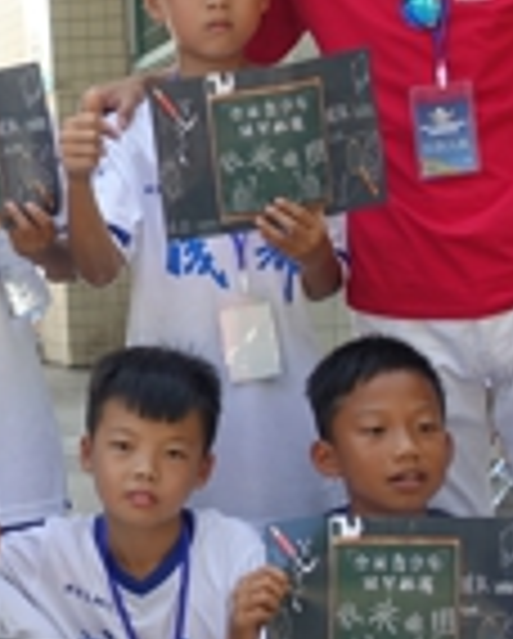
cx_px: -288
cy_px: 328
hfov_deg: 13.1
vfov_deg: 17.3
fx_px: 2102
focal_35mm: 111
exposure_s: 1/400
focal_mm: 10.15
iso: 125
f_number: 2.8
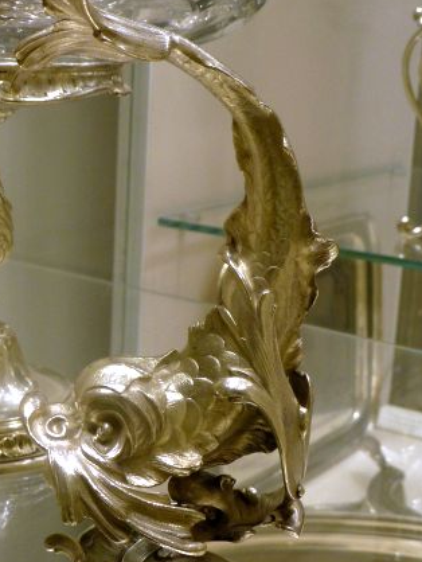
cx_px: 166
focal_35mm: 71
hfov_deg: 20.7
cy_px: 320
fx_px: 1153
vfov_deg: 27.4
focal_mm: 9.7
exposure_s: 1/60
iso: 400
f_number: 4.6
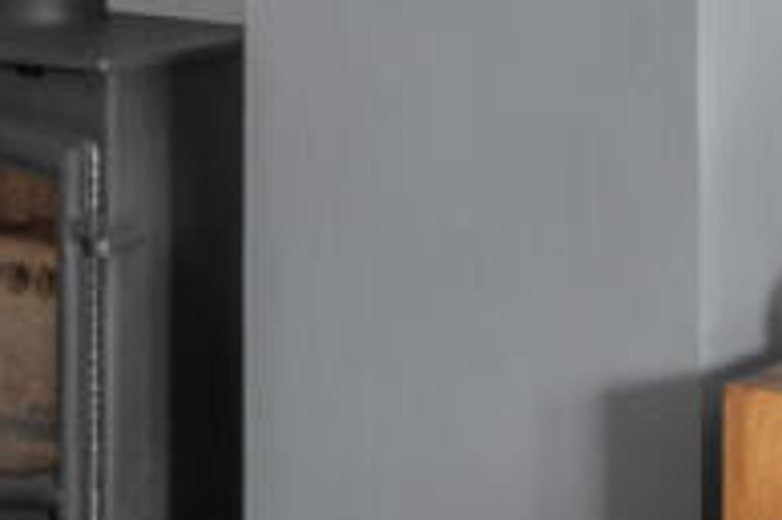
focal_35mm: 152
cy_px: 75
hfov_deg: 13.3
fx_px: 3299
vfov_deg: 9.0
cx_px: -83
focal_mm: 30
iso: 200
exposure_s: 1/8
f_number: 8
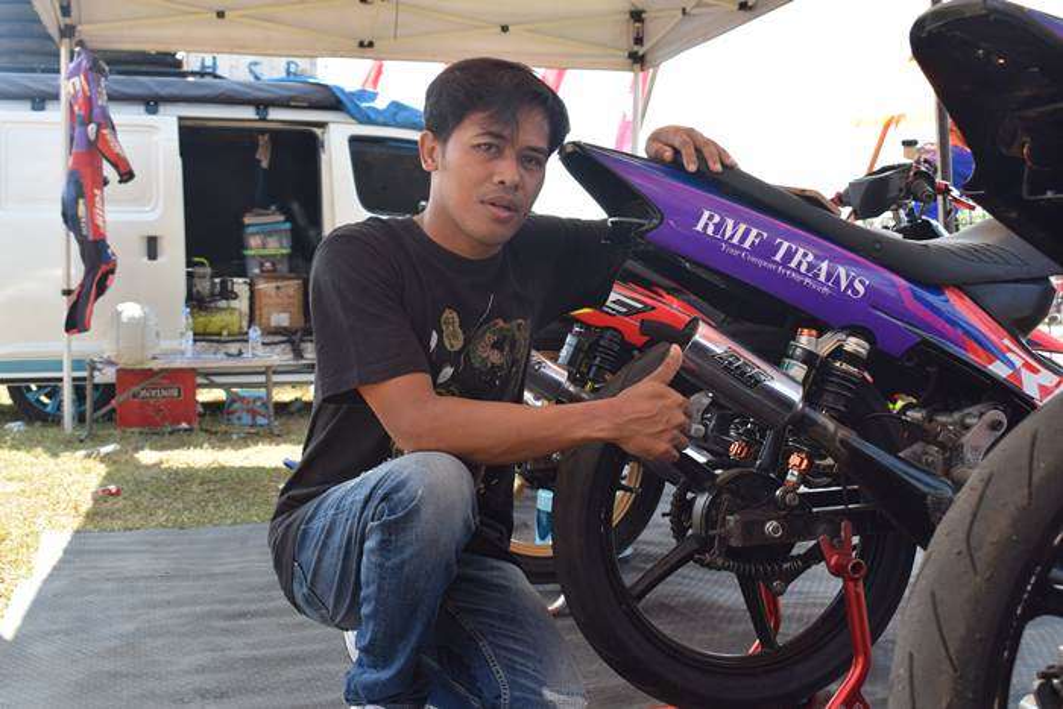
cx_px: 532
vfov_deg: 30.9
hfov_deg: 45.0
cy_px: 354
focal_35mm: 44
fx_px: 1285
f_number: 7.1
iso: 400
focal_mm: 29
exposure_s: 1/200
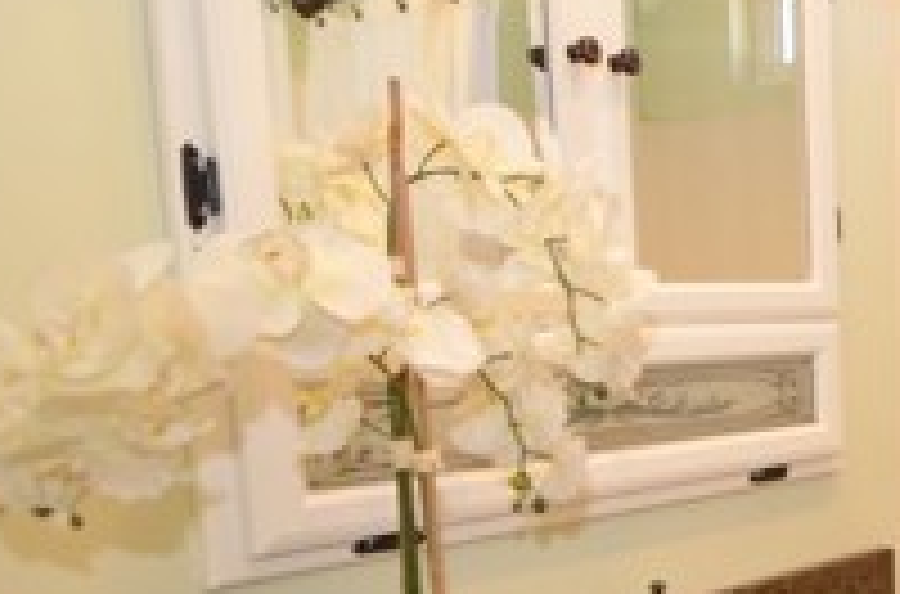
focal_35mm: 48
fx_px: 1196
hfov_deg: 33.4
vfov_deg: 27.2
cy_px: 500
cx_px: 1084
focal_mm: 10
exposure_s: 1/60
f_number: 4
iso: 280
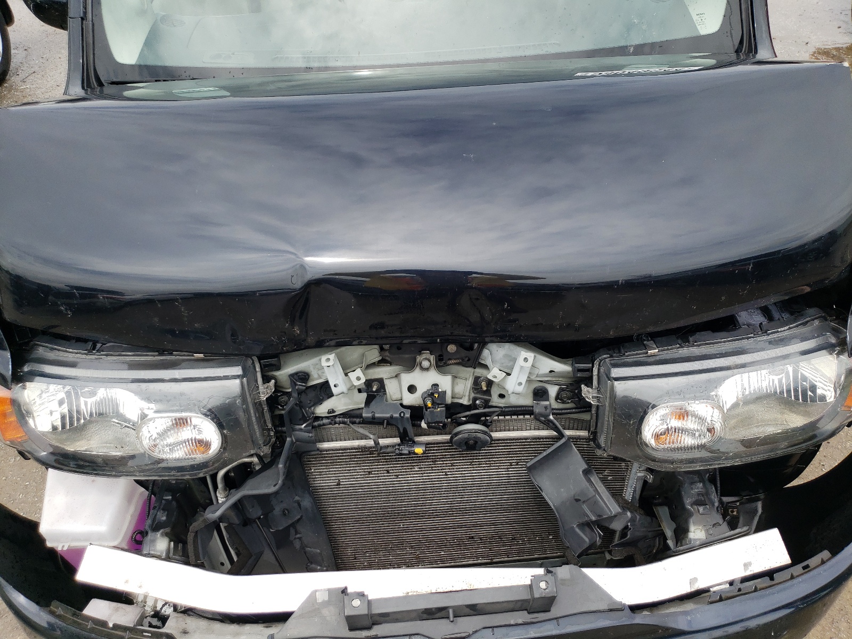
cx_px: 426
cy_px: 320
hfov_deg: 67.3
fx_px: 640
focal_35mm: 26
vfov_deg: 53.1
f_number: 1.5
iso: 50
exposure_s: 1/2000
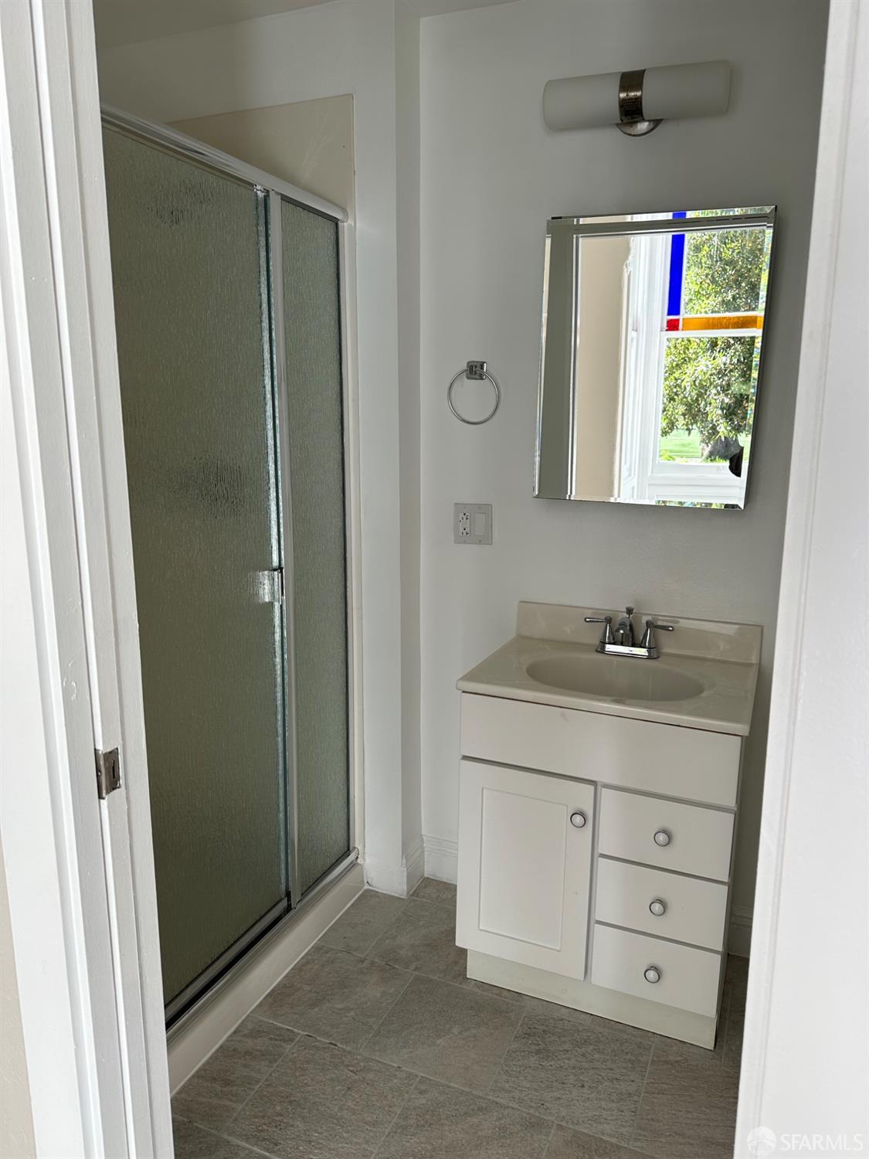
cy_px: 580
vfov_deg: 71.6
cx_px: 434
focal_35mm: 24
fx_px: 803
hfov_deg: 56.8
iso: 80
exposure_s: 1/221
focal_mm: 6.86
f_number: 1.78
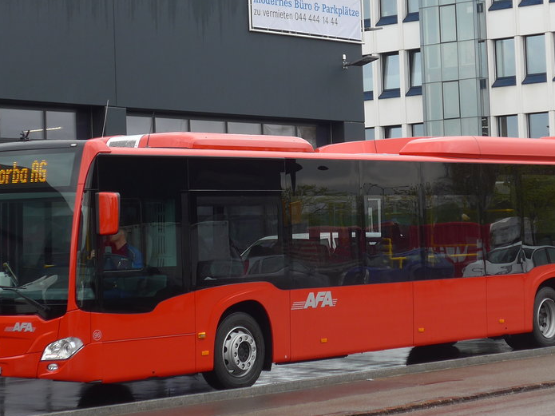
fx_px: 1715
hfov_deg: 18.4
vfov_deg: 13.8
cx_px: 297
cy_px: 114
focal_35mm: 107
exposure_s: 1/160
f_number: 3.7
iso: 80
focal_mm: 12.7
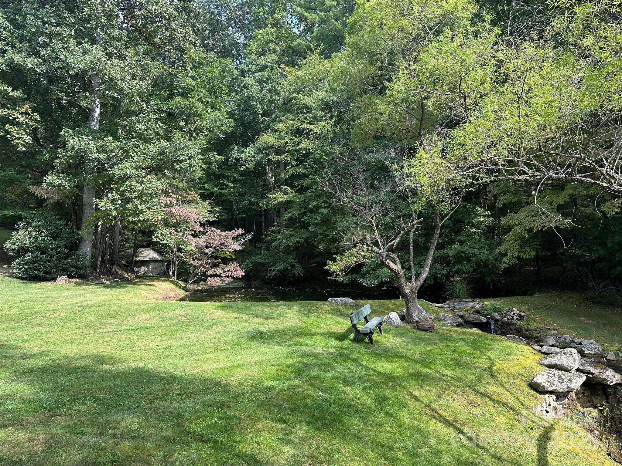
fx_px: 431
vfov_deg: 56.8
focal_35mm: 24
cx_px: 311
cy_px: 233
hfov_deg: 71.6
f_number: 1.78
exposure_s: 1/564
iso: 80
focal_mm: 6.86
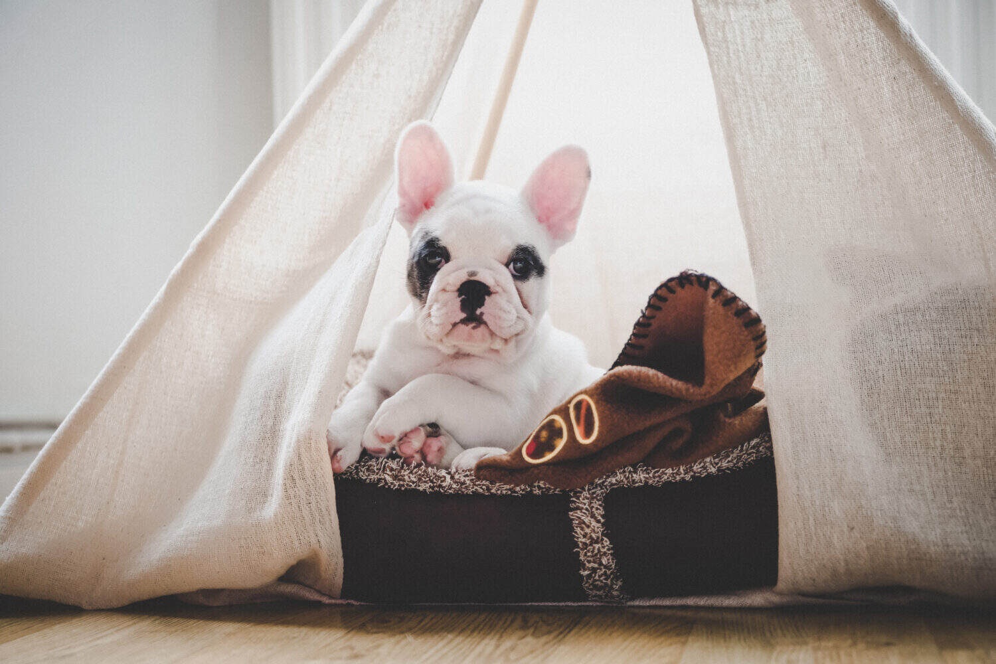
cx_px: 498
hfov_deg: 37.5
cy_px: 332
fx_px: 1466
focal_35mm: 53
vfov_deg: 25.5
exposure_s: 1/250
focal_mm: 35.3
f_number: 2.8
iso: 3200
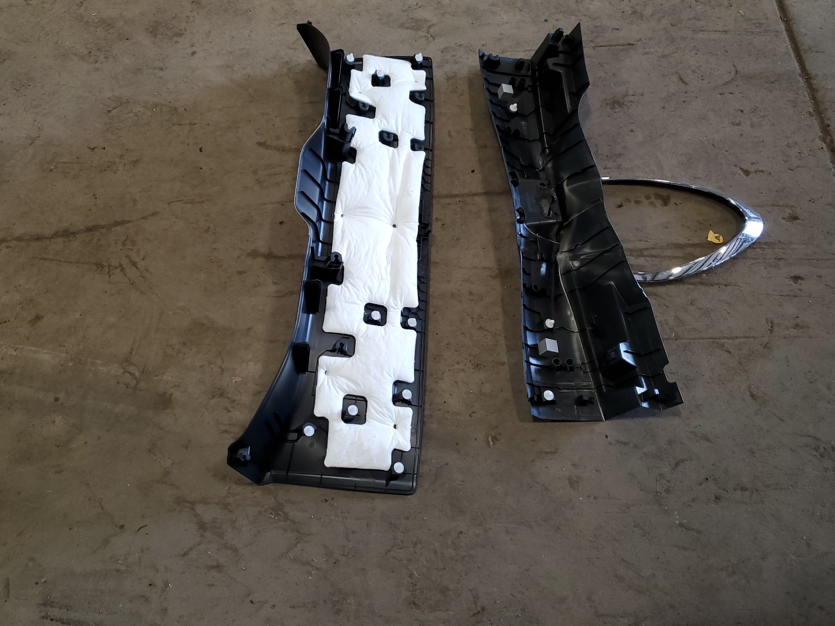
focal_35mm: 28
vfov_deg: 49.7
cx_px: 391
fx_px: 675
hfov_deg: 63.4
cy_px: 309
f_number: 1.5
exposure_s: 1/120
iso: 82
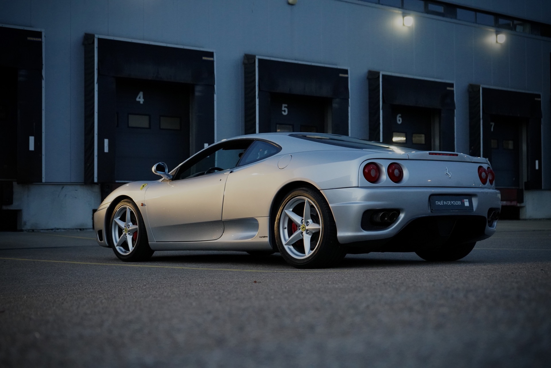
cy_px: 184
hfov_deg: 33.4
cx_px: 276
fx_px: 918
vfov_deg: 22.6
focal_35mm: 60
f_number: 5
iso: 10000
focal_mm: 60
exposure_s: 1/160
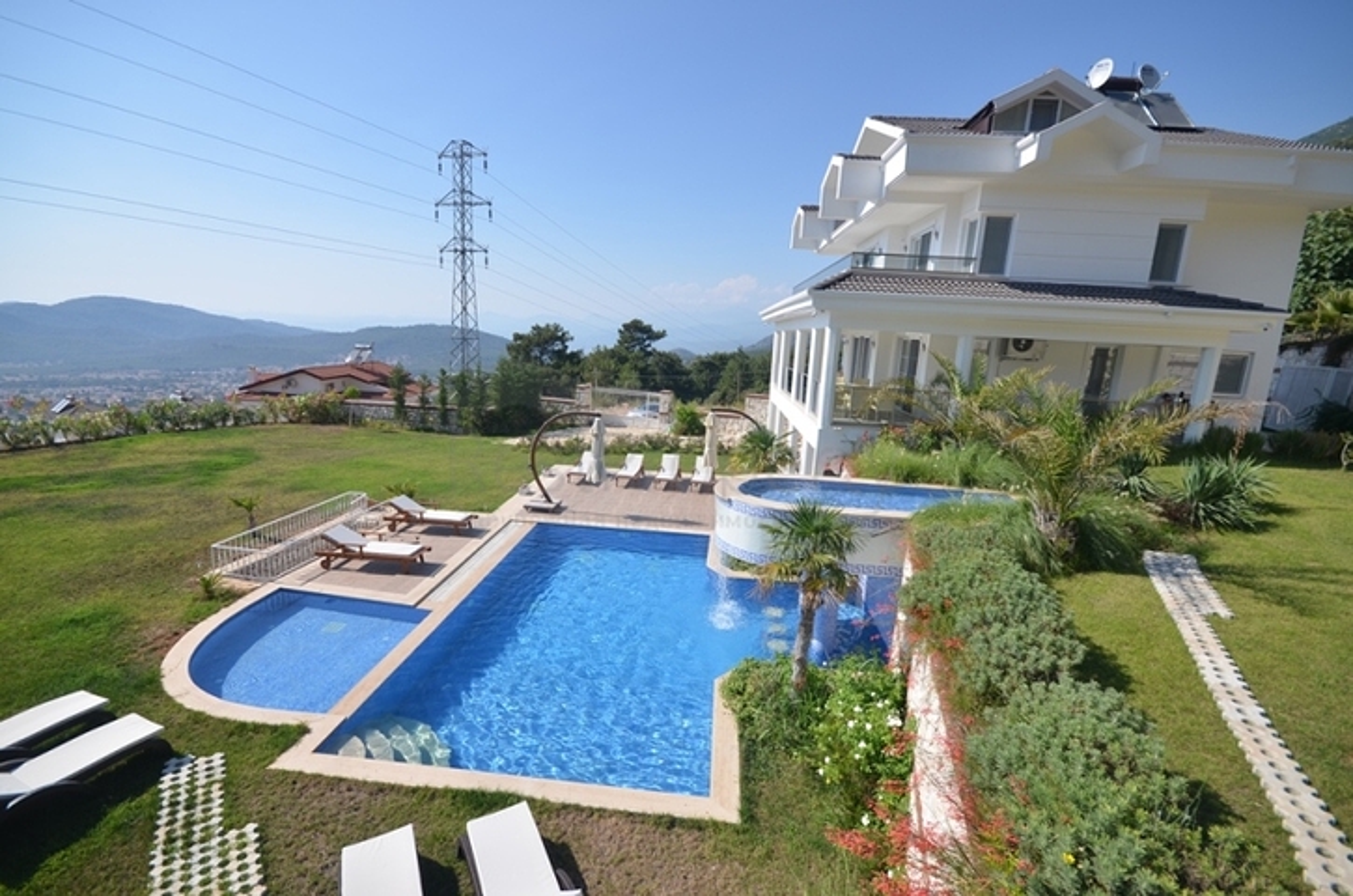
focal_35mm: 15
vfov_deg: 77.1
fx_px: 563
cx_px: 676
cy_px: 448
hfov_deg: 100.5
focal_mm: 10
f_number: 8
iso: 100
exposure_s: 1/250
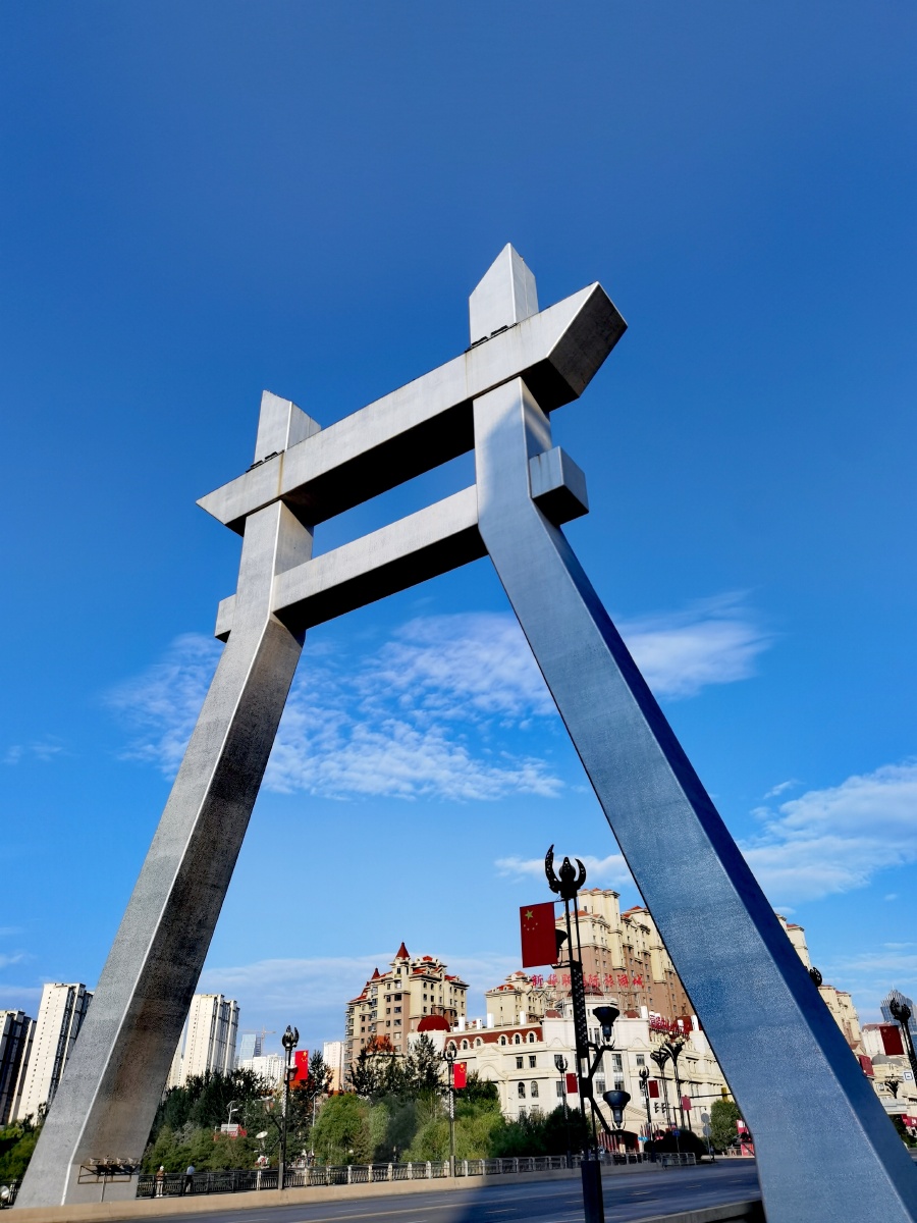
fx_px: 883
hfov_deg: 54.9
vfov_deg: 69.4
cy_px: 612
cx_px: 458
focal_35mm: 25
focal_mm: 6.71
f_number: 1.9
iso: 50
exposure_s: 1/3623
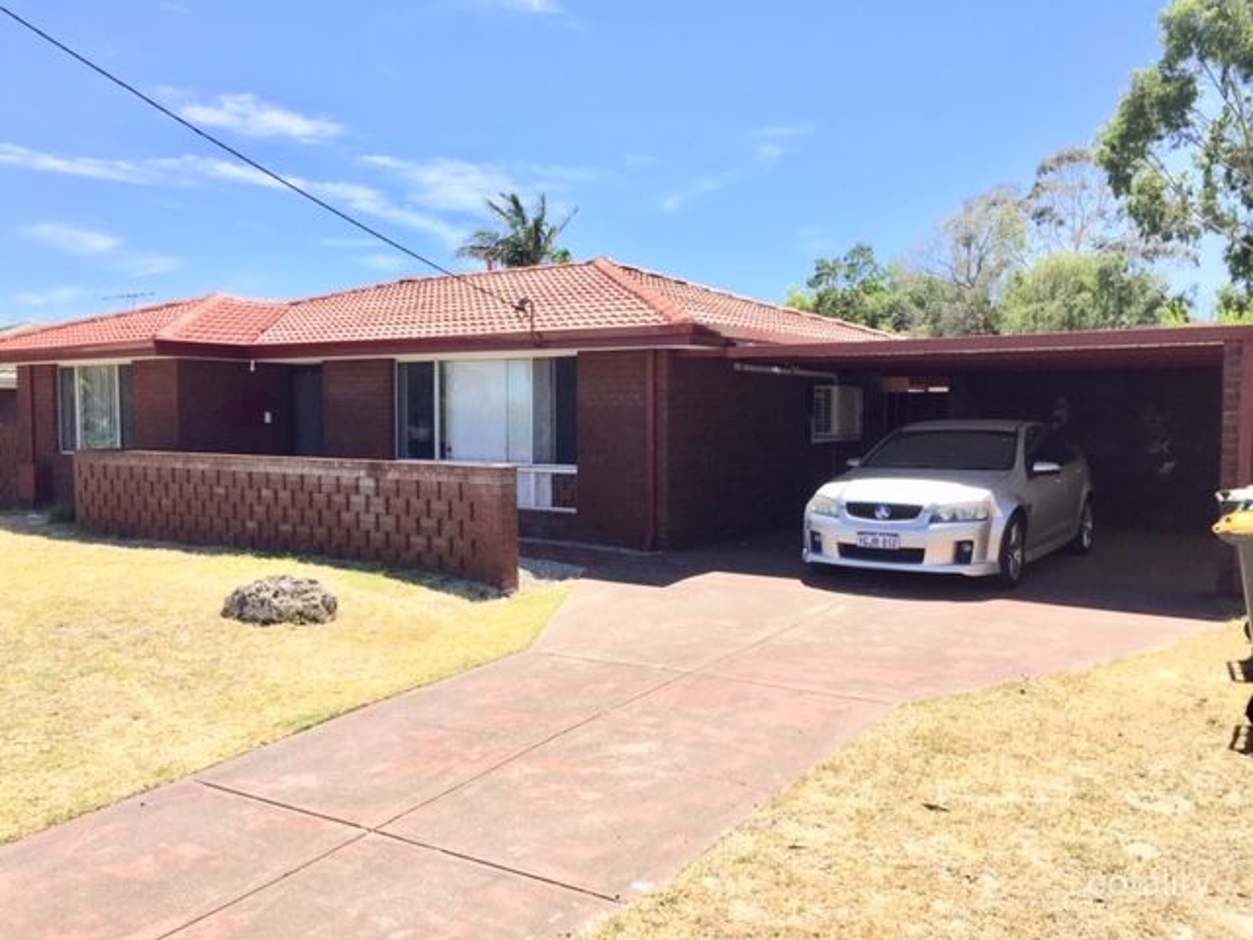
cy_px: 470
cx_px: 626
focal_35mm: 29
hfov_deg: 61.7
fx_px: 1050
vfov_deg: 48.2
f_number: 2.2
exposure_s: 1/1980
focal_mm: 4.15
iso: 32
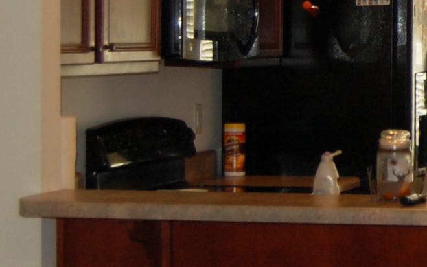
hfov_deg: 13.9
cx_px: 692
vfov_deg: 9.4
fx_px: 1618
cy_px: 38
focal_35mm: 139
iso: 200
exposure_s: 1/100
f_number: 3.8
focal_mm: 20
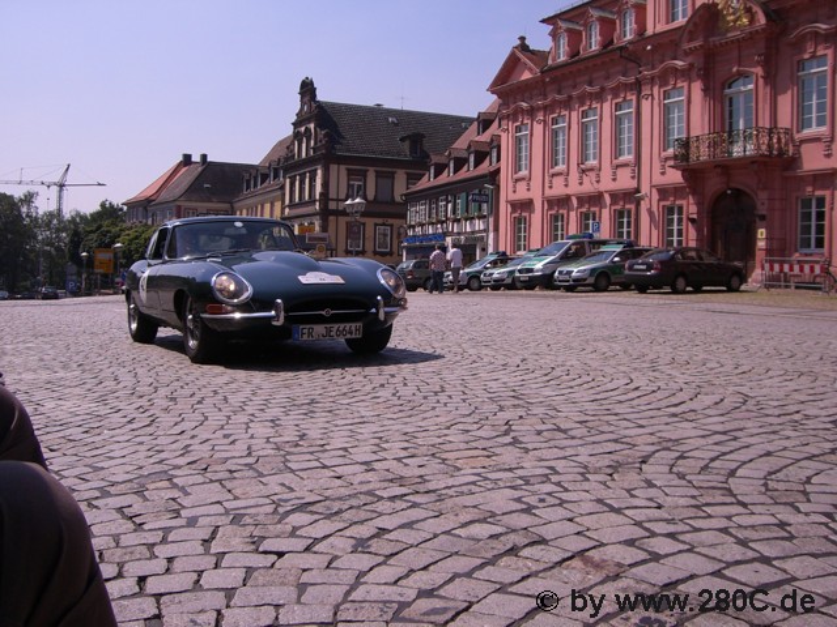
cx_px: 418
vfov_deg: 37.7
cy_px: 314
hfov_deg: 49.0
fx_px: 919
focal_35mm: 38
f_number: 4.3
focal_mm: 6.2
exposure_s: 1/1250
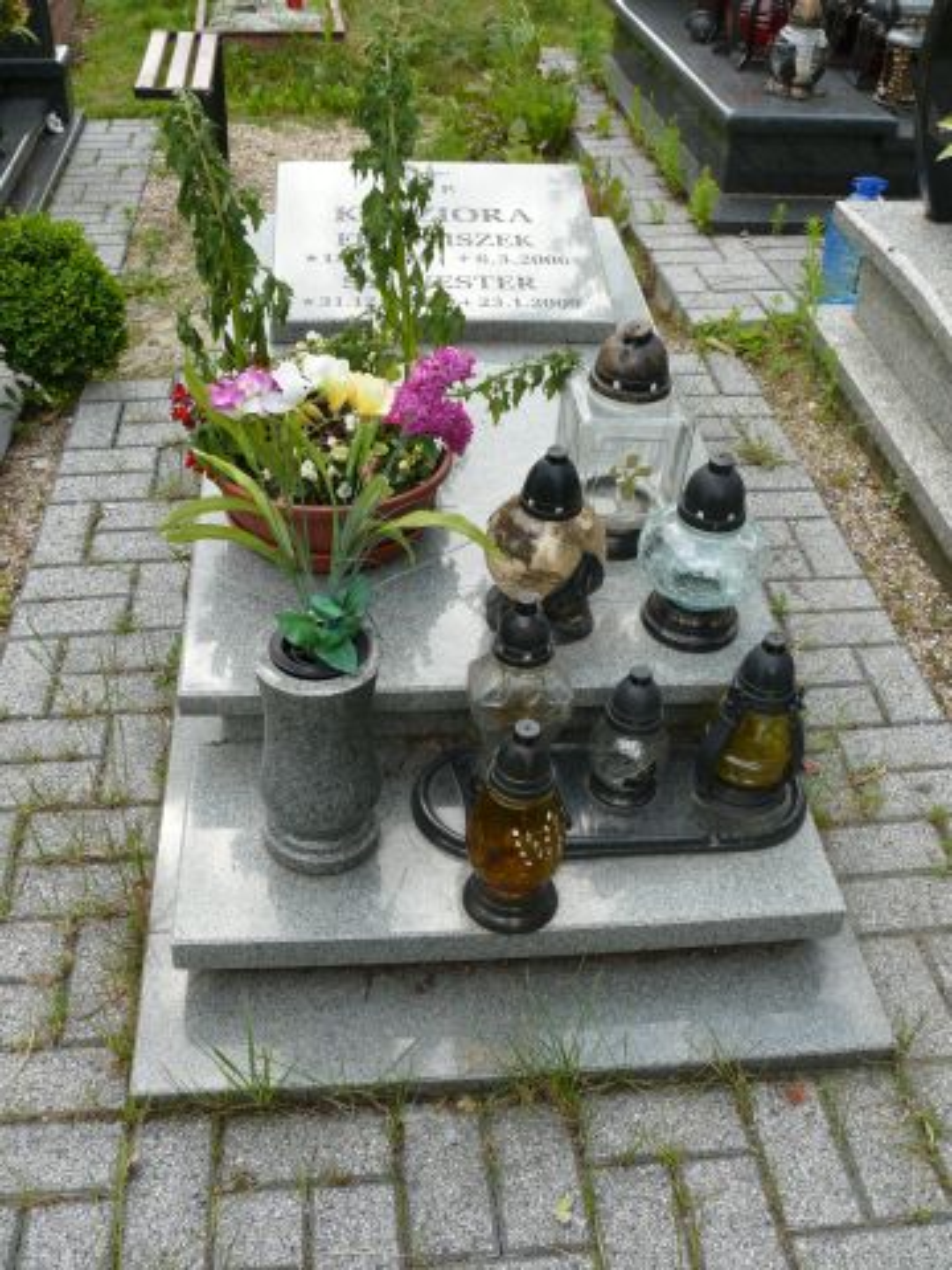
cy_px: 635
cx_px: 476
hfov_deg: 40.7
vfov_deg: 52.6
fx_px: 1283
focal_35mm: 35
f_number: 4
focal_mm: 7.4
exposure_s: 1/160
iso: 100
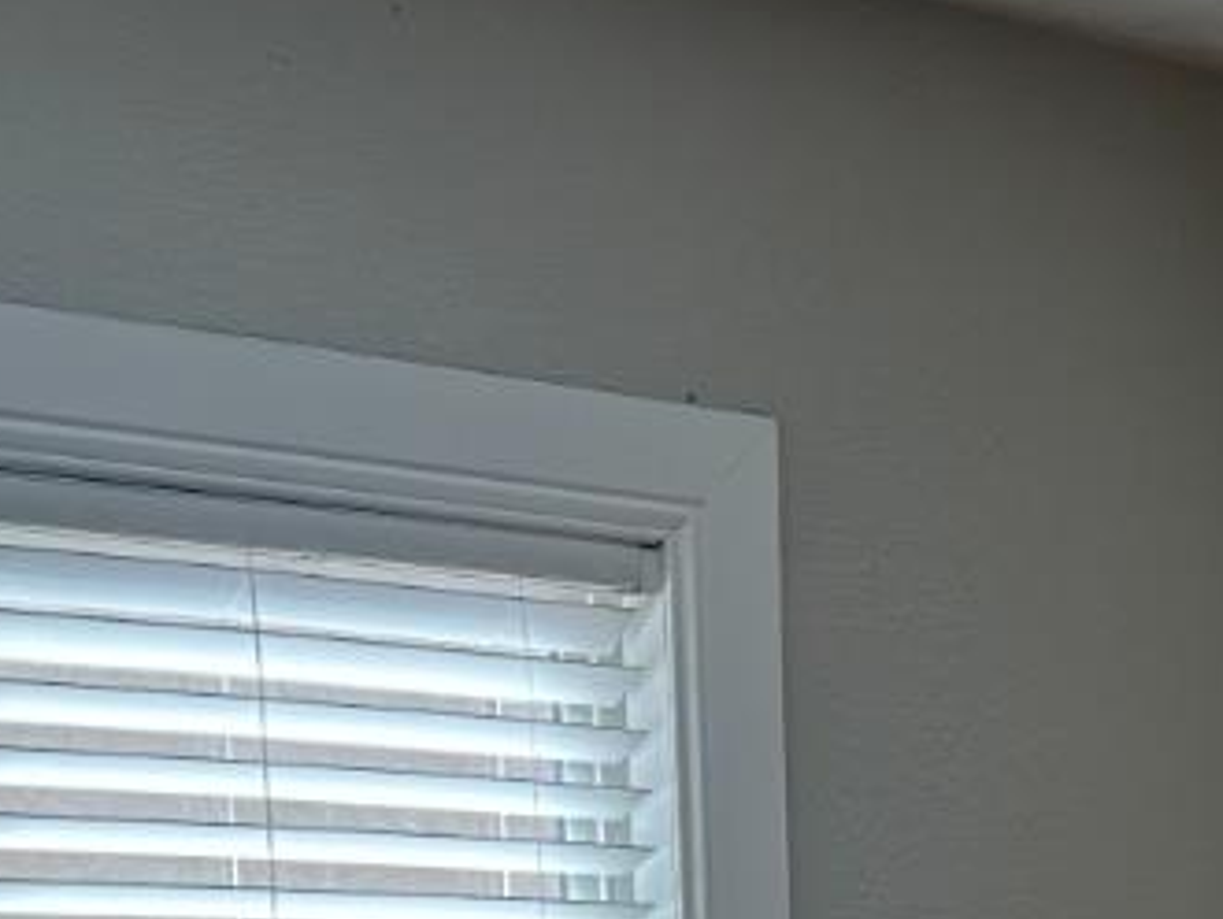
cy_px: 1681
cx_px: 1356
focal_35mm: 109
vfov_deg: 12.4
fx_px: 3854
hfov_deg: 17.4
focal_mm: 6.86
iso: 80
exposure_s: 1/232
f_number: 1.78
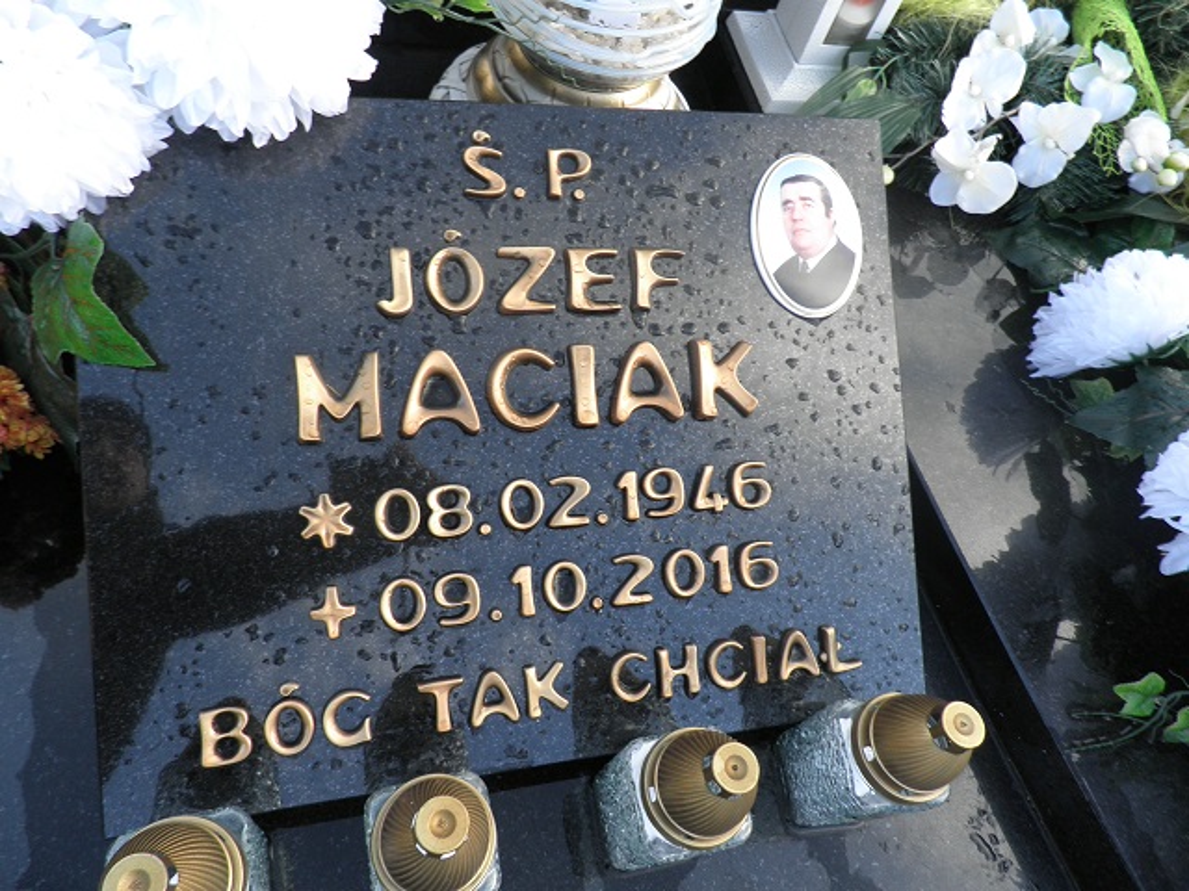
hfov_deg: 71.6
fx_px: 824
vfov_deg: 56.8
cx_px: 594
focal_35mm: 24
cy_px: 446
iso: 64
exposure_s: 1/80
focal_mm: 4.3
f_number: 3.3
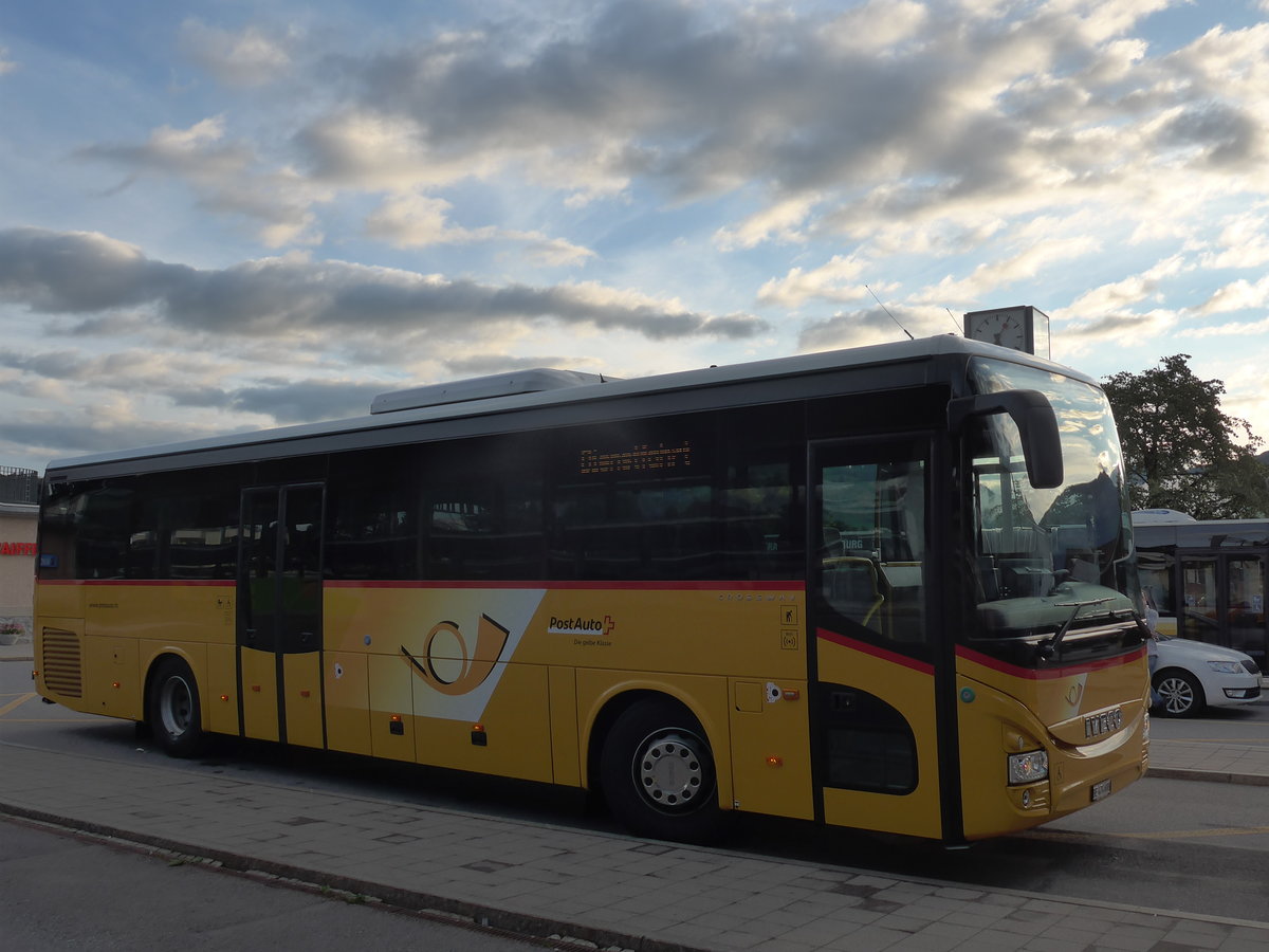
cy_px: 476
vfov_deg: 41.8
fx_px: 1246
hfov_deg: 54.0
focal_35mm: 34
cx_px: 634
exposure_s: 1/640
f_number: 3.5
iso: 160
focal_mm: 7
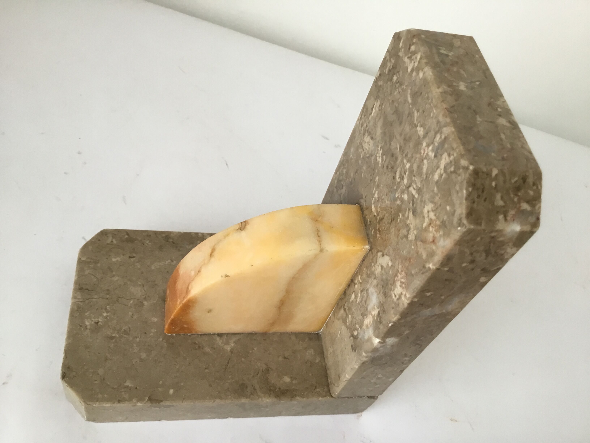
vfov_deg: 45.4
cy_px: 222
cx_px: 295
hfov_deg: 58.4
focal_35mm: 31
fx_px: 528
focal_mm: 3.3
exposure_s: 1/33
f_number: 2.4
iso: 32
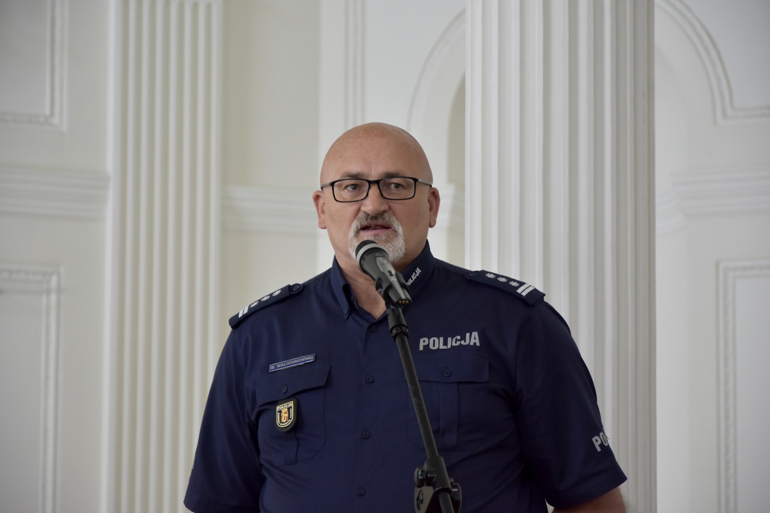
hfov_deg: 13.0
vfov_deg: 8.7
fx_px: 3368
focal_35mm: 158
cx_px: 385
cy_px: 256
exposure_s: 1/125
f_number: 5.6
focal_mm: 105
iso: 800
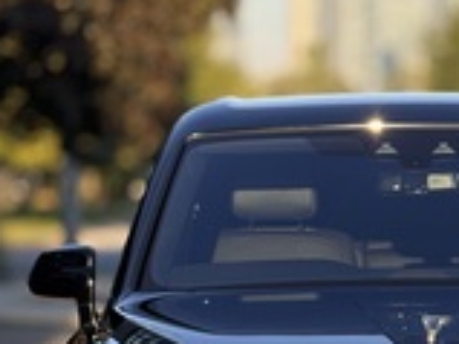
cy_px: 357
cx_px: 410
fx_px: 4200
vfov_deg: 4.7
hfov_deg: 6.2
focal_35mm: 317
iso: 50
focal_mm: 15.66
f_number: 2.8
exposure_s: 1/311
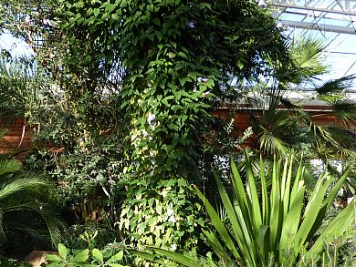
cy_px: 196
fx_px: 422
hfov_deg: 45.4
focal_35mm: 41
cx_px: 139
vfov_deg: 34.5
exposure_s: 1/250
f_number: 3.3
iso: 100
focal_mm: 4.3
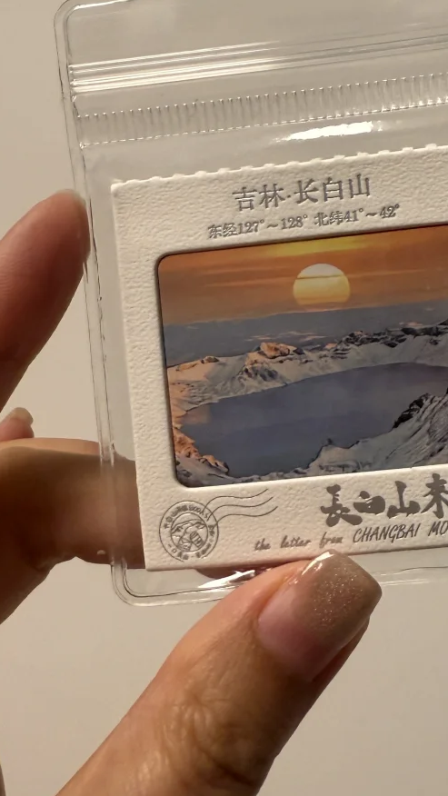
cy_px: 349
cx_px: 363
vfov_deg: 47.2
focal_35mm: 43
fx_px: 908
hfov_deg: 27.1
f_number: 2.2
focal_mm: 2.22
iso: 250
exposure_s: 1/99
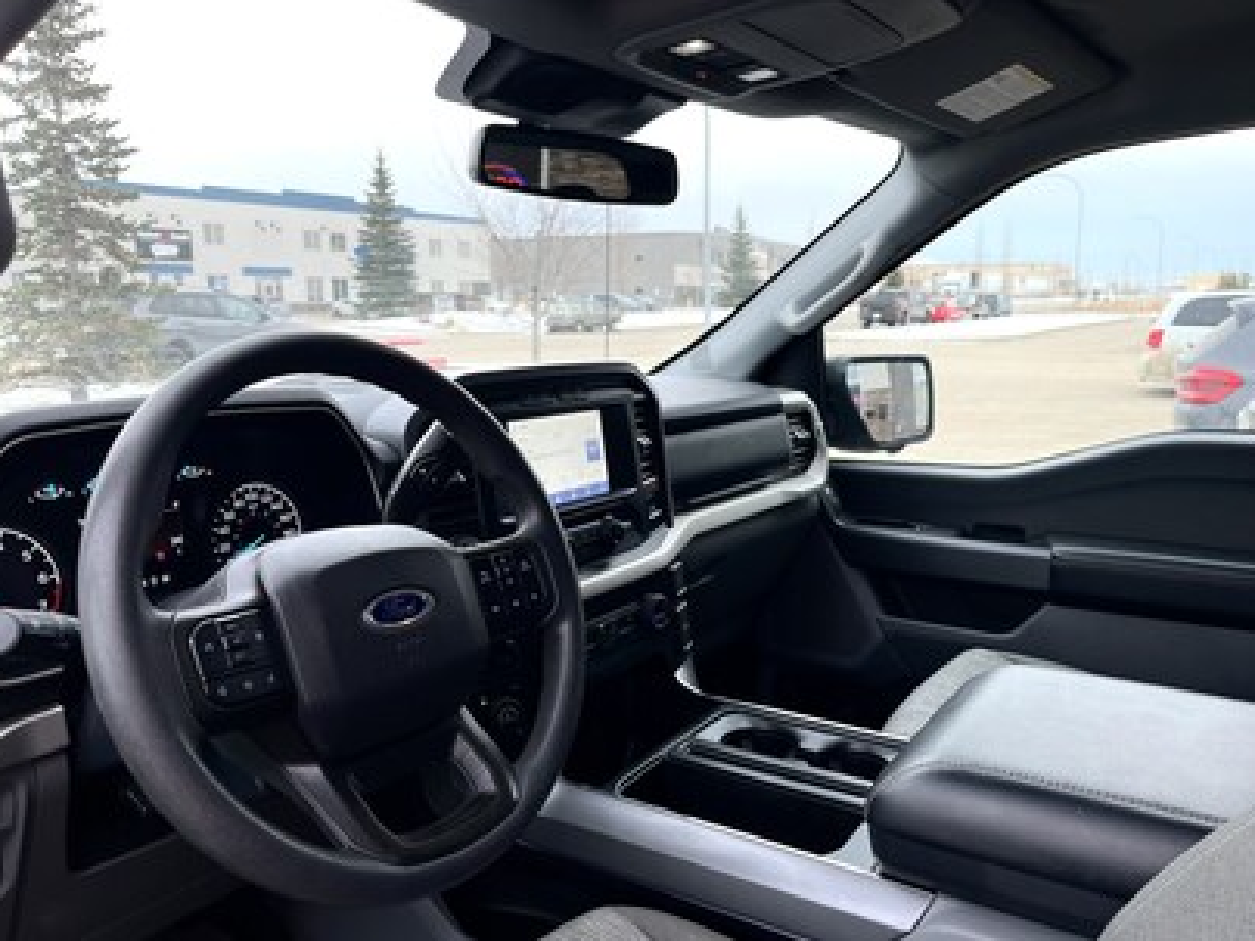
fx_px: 979
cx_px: 634
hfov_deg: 65.3
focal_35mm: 27
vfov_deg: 51.3
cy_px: 486
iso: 40
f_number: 1.6
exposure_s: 1/200
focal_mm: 5.1
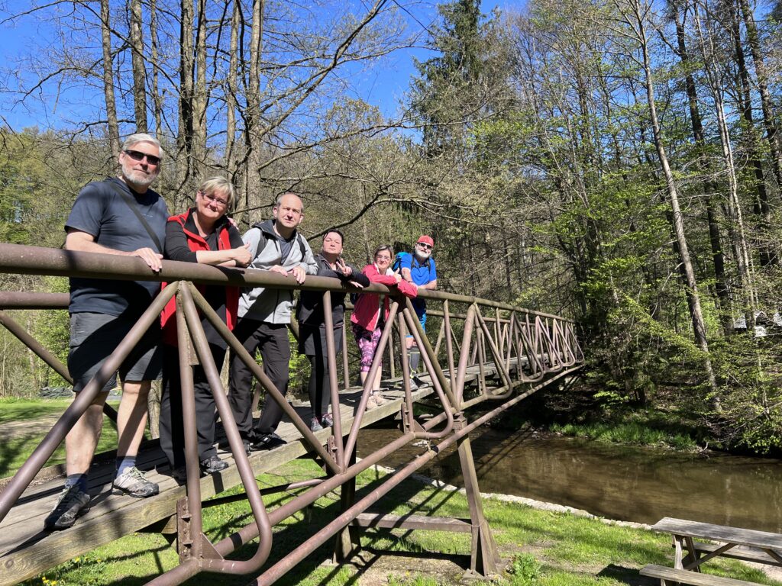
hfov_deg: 67.3
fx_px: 587
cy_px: 293
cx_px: 391
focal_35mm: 26
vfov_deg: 53.1
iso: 50
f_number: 1.5
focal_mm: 5.7
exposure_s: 1/1838
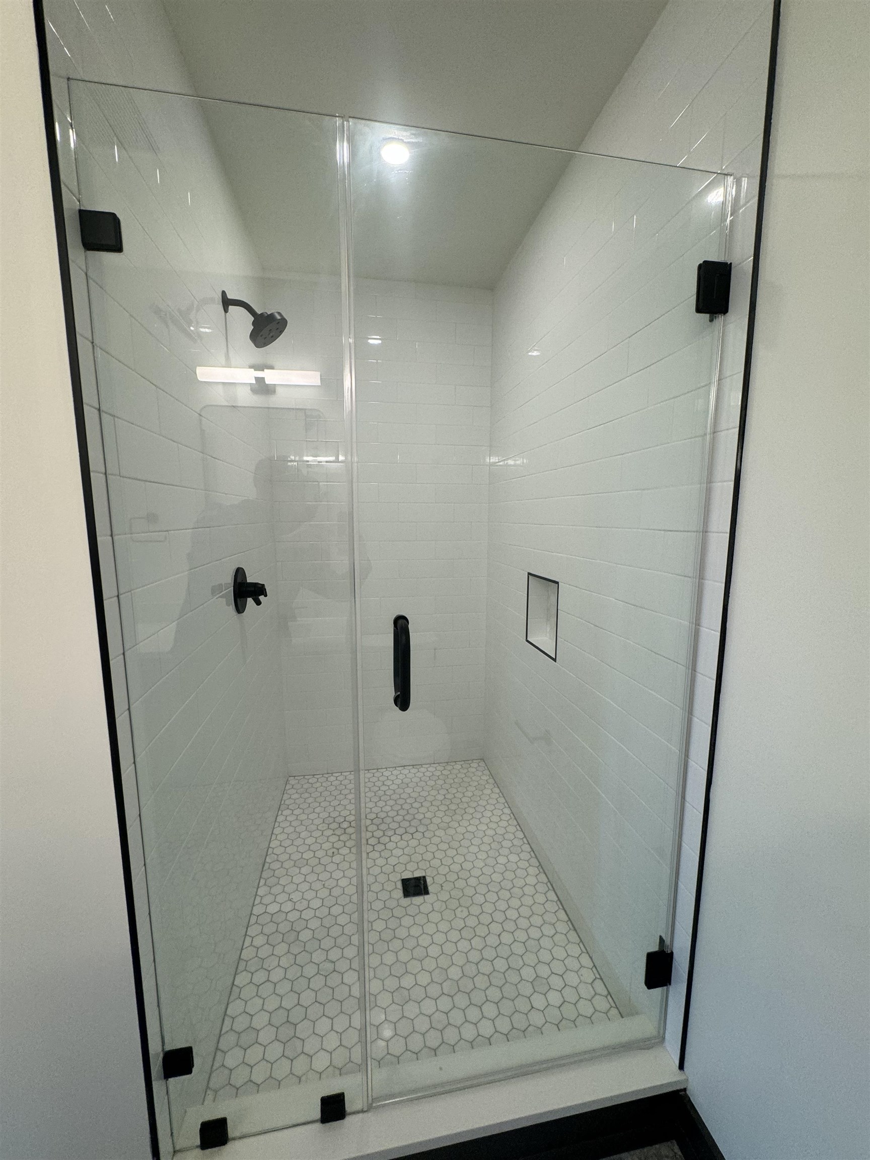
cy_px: 580
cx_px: 435
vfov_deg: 102.1
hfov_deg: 85.7
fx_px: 469
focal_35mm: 14
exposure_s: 1/120
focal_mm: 2.22
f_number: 2.2
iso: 125
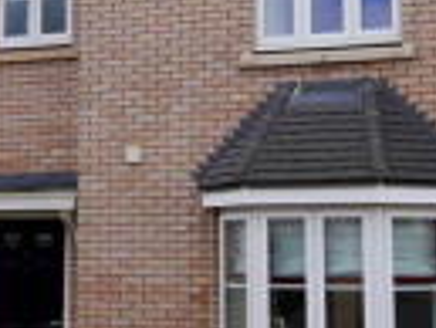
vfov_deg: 14.9
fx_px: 1248
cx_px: 196
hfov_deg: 19.8
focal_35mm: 99
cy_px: 69
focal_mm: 11
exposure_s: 1/250
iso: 160
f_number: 8
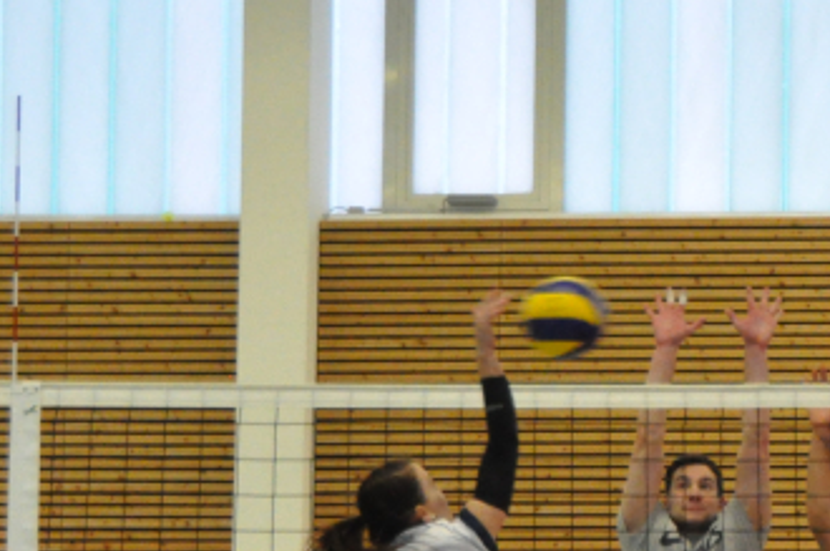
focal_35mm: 205
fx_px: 4719
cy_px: 425
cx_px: 976
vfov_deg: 6.7
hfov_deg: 9.9
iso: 3200
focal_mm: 44
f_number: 4.5
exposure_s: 1/320
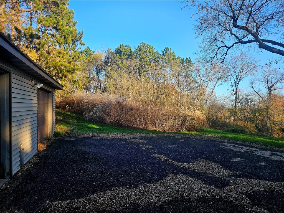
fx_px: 189
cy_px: 106
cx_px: 142
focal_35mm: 23
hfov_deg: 73.9
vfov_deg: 58.9
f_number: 1.8
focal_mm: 5.4
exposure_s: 1/769
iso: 50
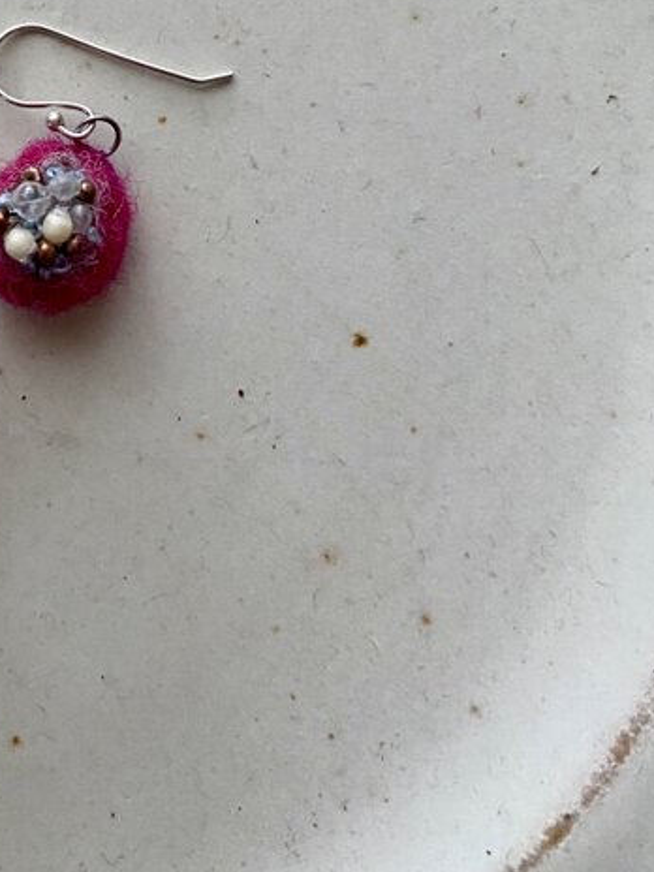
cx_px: 62
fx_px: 1159
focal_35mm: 46
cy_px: 127
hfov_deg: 30.1
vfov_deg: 39.0
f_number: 1.8
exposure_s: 1/40
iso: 500
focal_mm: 4.25
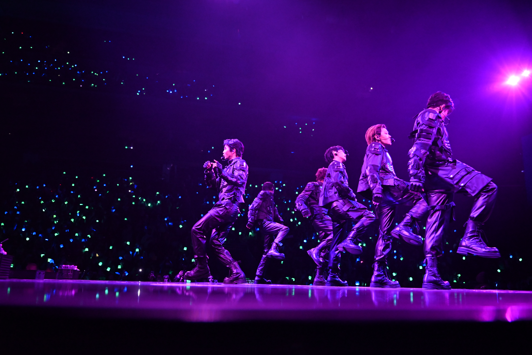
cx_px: 266
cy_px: 178
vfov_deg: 38.9
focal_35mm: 34
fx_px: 503
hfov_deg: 55.8
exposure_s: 1/640
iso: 5000
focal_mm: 34
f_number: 4.5
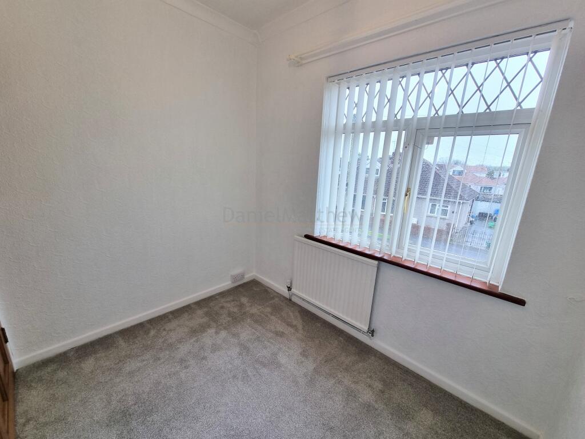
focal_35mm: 13
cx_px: 292
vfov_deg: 89.9
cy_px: 220
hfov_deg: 106.2
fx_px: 220
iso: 64
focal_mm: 2.2
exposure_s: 1/120
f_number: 2.2
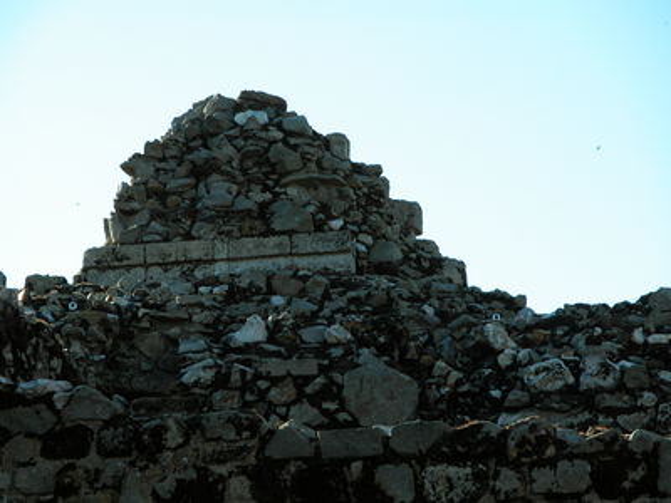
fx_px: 3993
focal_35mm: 206
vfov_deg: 7.2
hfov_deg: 9.6
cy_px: 252
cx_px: 336
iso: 100
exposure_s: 1/279
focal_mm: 52.4
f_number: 5.1
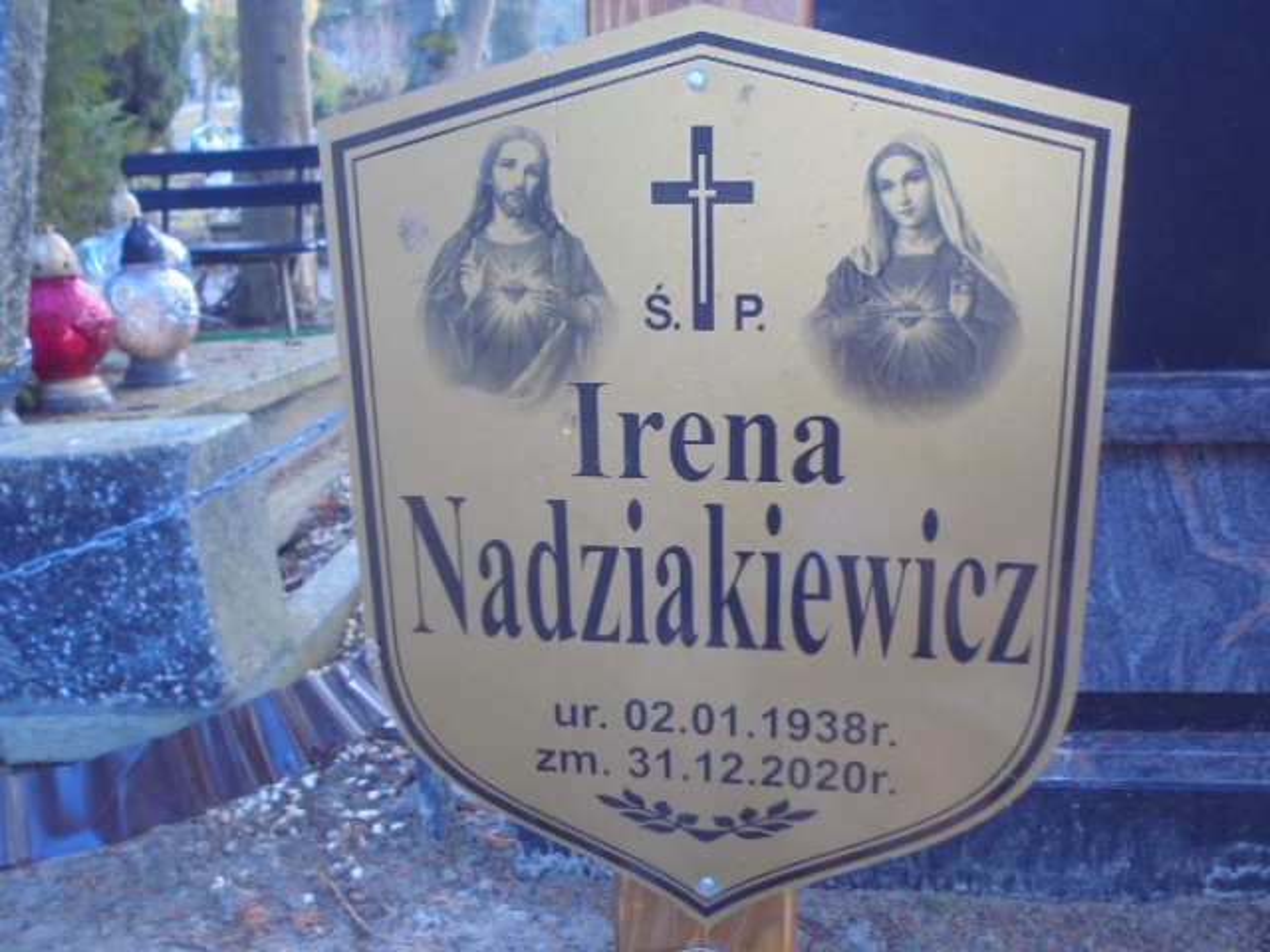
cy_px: 476
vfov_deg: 41.8
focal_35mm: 34
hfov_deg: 54.0
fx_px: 1247
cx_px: 635
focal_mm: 6.1
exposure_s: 1/30
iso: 160
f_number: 4
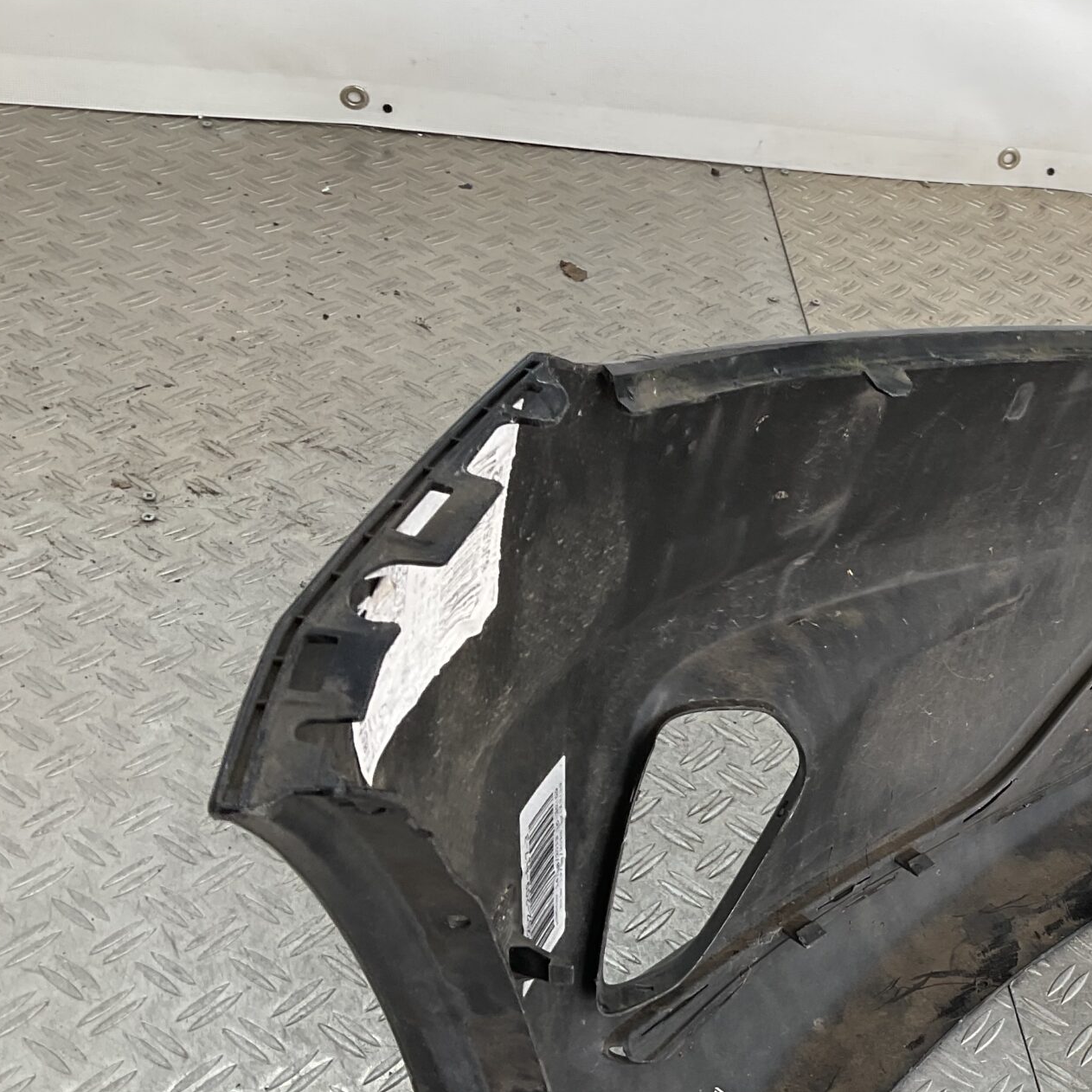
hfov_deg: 30.6
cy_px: 645
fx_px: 1856
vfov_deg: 32.7
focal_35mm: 52
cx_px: 1072
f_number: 1.8
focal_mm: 3
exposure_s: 1/122
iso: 16
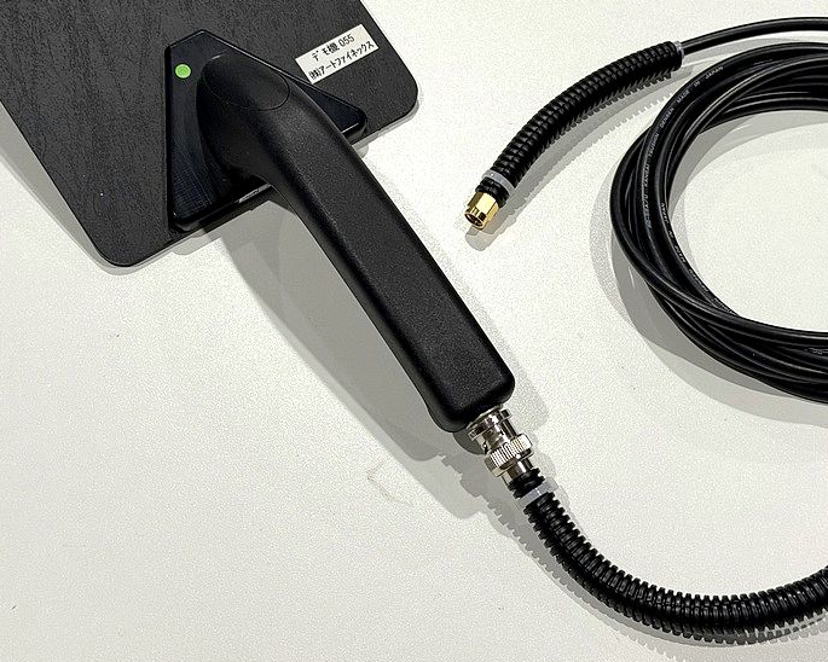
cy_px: 211
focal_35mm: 70
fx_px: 1715
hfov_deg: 27.1
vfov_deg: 21.8
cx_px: 463
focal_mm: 6.76
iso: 50
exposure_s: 1/100
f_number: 1.78
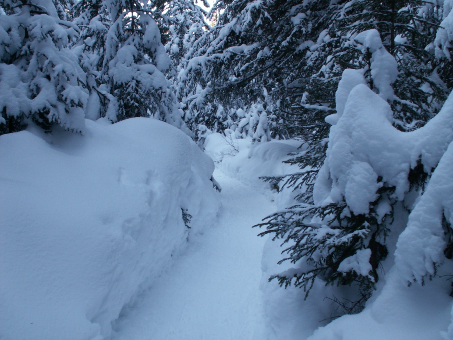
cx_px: 226
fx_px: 458
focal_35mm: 35
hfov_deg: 52.6
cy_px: 170
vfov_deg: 40.7
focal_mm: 5.86
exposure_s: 1/25
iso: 50
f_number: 7.1
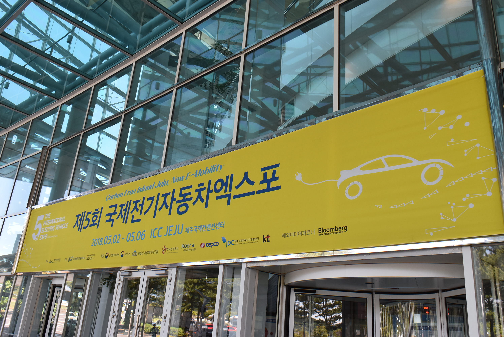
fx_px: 420
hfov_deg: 61.9
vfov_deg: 43.7
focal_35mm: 30
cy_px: 168
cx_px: 252
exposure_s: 1/160
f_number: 6.3
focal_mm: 20
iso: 400
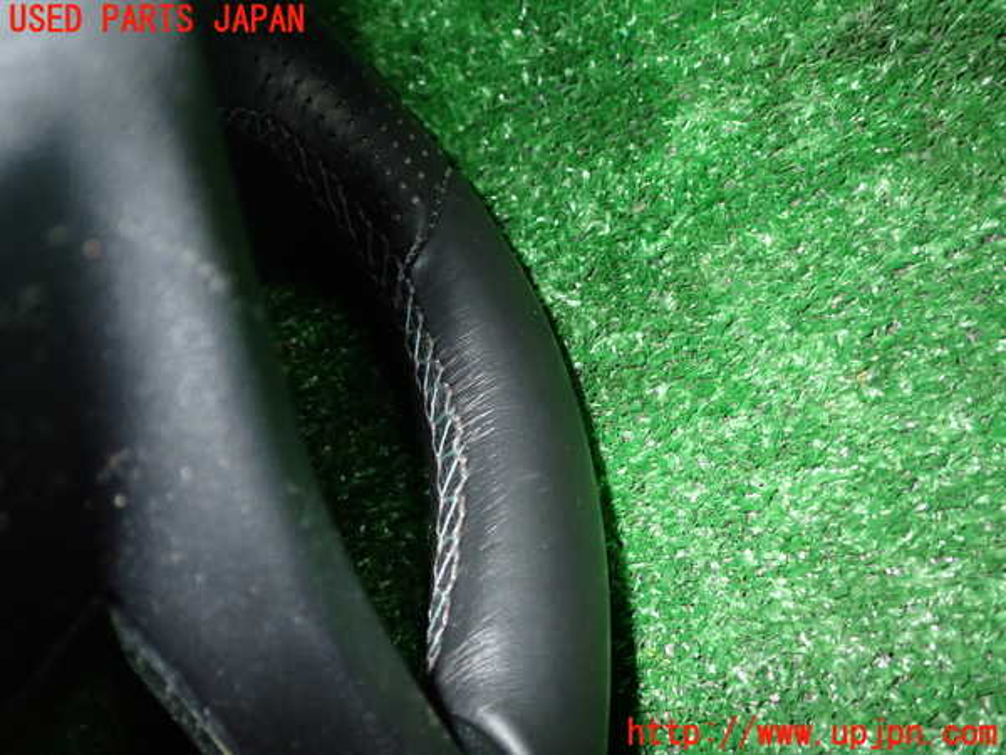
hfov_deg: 60.0
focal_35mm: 30
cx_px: 503
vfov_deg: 46.8
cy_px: 378
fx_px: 872
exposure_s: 1/30
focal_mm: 5.4
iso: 320
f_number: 6.3
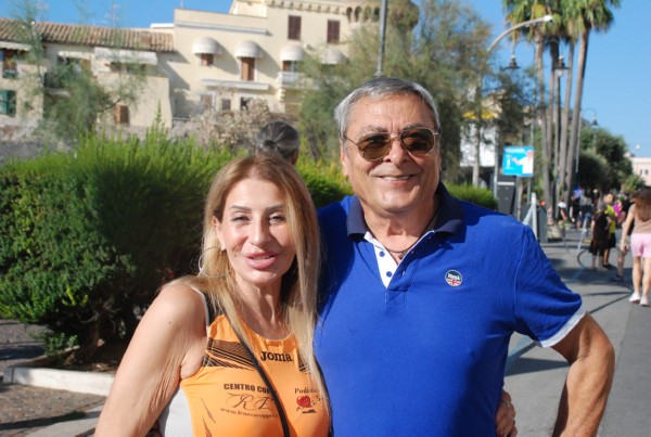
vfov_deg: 23.9
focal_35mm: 57
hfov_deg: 35.0
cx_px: 326
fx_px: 1033
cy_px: 218
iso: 1000
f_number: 8
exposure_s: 1/2000
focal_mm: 38
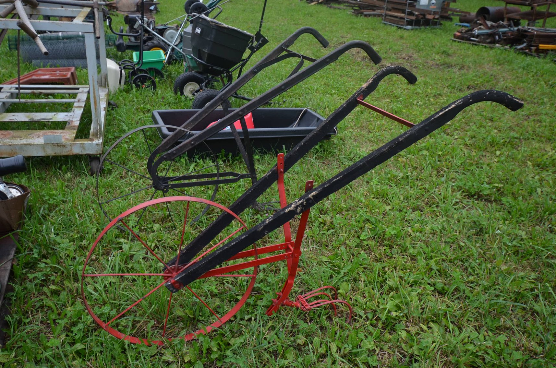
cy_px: 184
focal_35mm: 30
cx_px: 278
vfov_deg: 43.4
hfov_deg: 62.0
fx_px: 462
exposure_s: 1/100
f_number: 5
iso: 400
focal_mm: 20
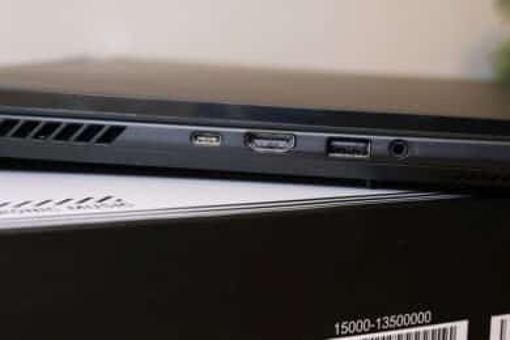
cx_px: 255
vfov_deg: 16.5
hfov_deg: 24.5
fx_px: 1176
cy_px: 170
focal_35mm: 83
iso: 1600
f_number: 8
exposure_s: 1/30
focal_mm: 55
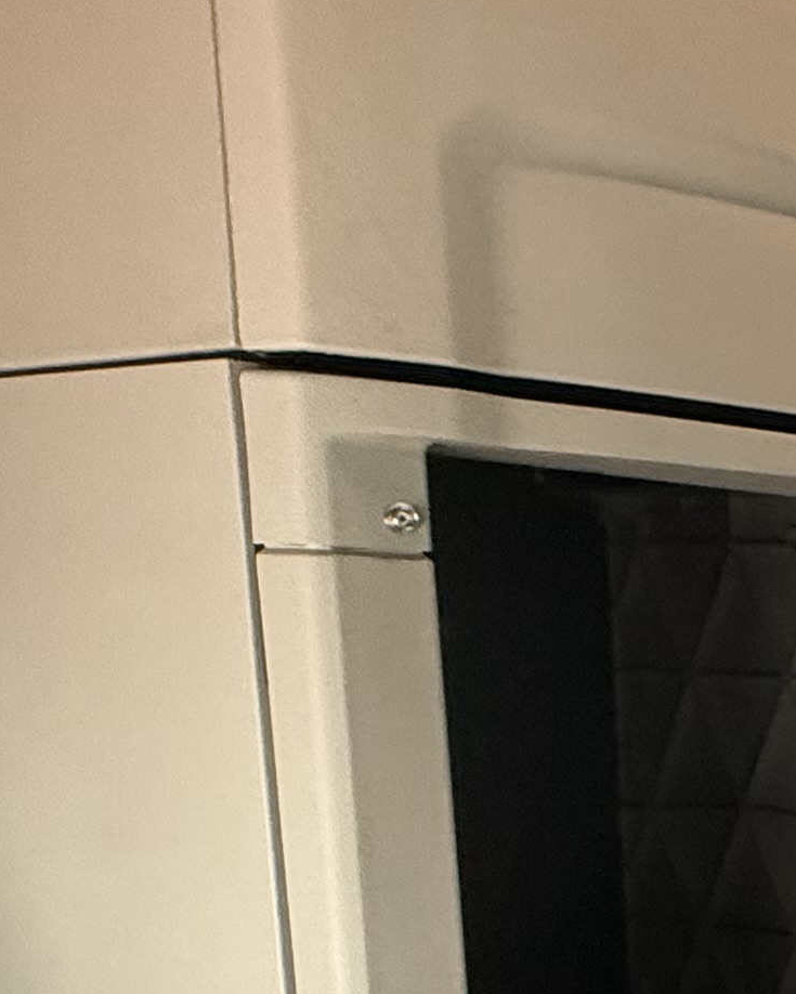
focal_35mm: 60
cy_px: 876
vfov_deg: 30.2
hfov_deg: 16.5
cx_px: 1731
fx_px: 1766
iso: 400
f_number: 2.2
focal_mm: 2.22
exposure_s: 1/68
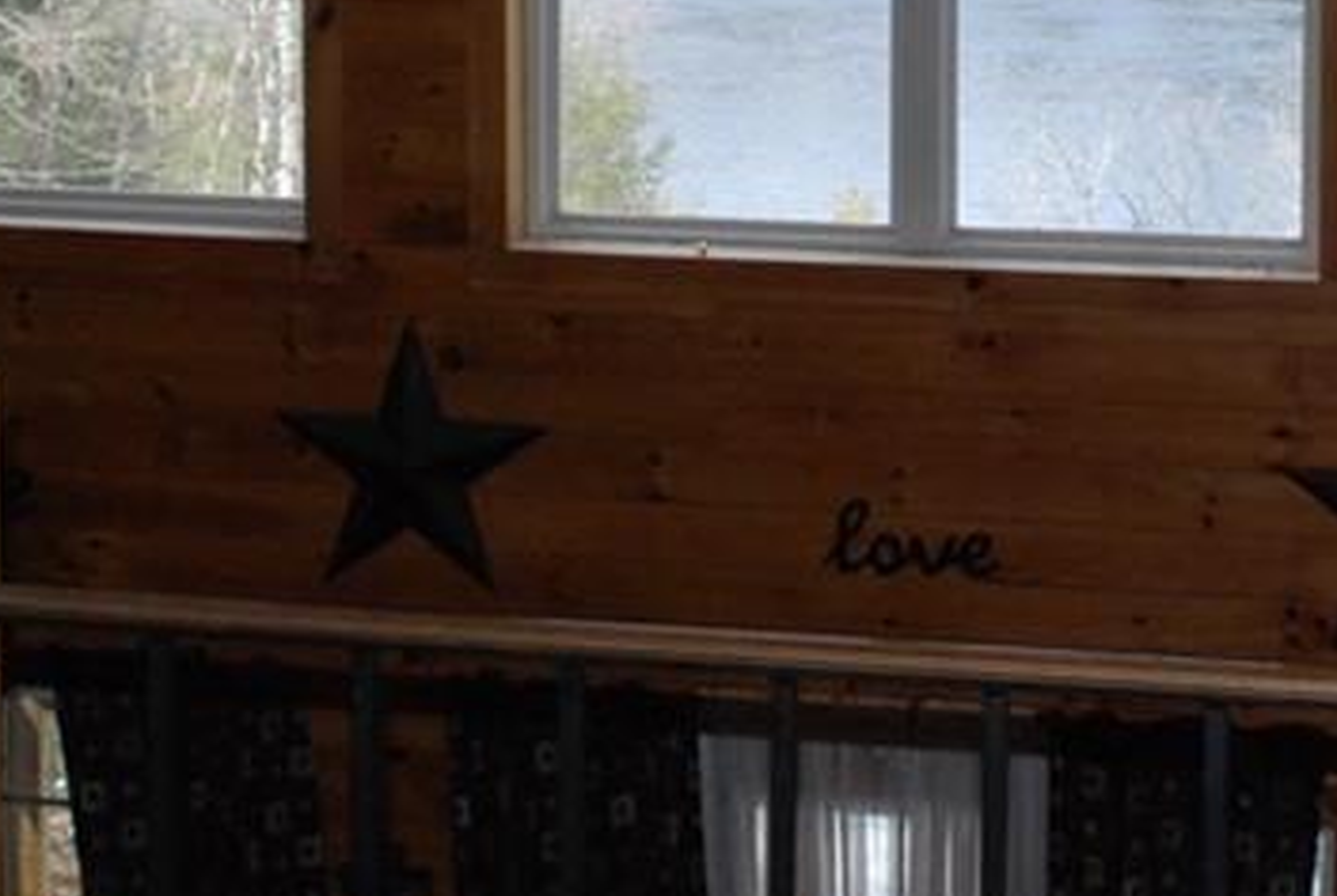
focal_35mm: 96
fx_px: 3571
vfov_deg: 13.9
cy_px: -173
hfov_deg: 21.1
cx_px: 919
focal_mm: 22
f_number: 10
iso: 800
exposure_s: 1/200
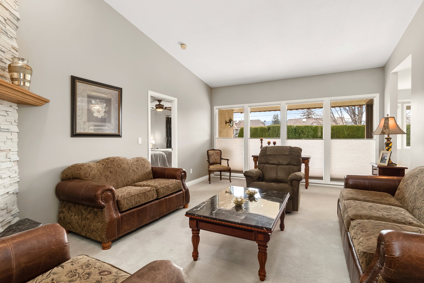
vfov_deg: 67.4
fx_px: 212
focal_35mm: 18
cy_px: 142
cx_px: 212
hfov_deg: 90.0
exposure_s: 1/4
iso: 100
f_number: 8
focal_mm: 12
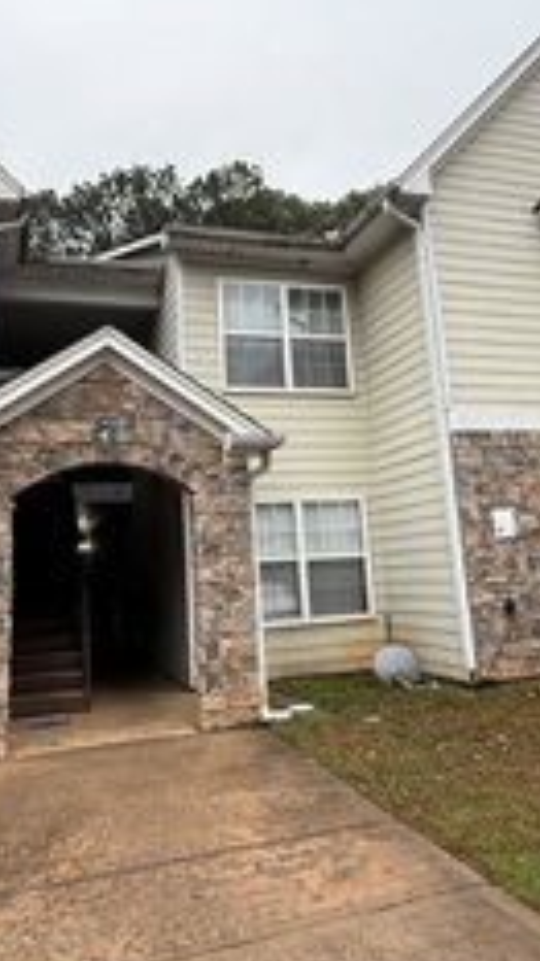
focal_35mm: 28
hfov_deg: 41.4
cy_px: 417
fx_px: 713
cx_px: 237
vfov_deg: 67.6
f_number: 2.2
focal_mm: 2.22
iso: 64
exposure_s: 1/468
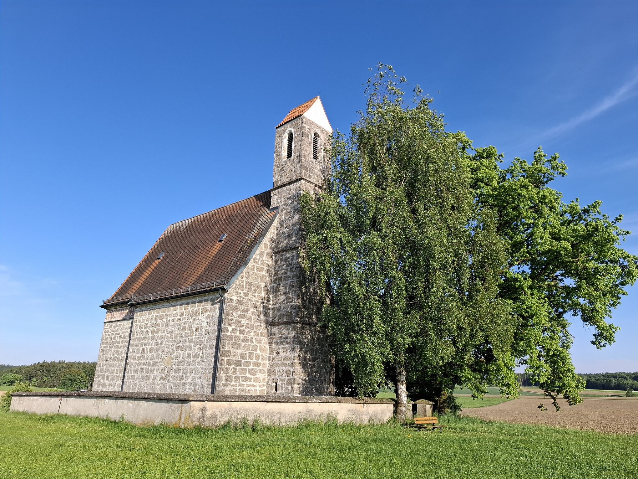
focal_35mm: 23
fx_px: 424
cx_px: 319
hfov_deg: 73.9
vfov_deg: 58.9
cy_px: 240
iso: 50
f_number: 1.8
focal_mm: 5.54
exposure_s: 1/698
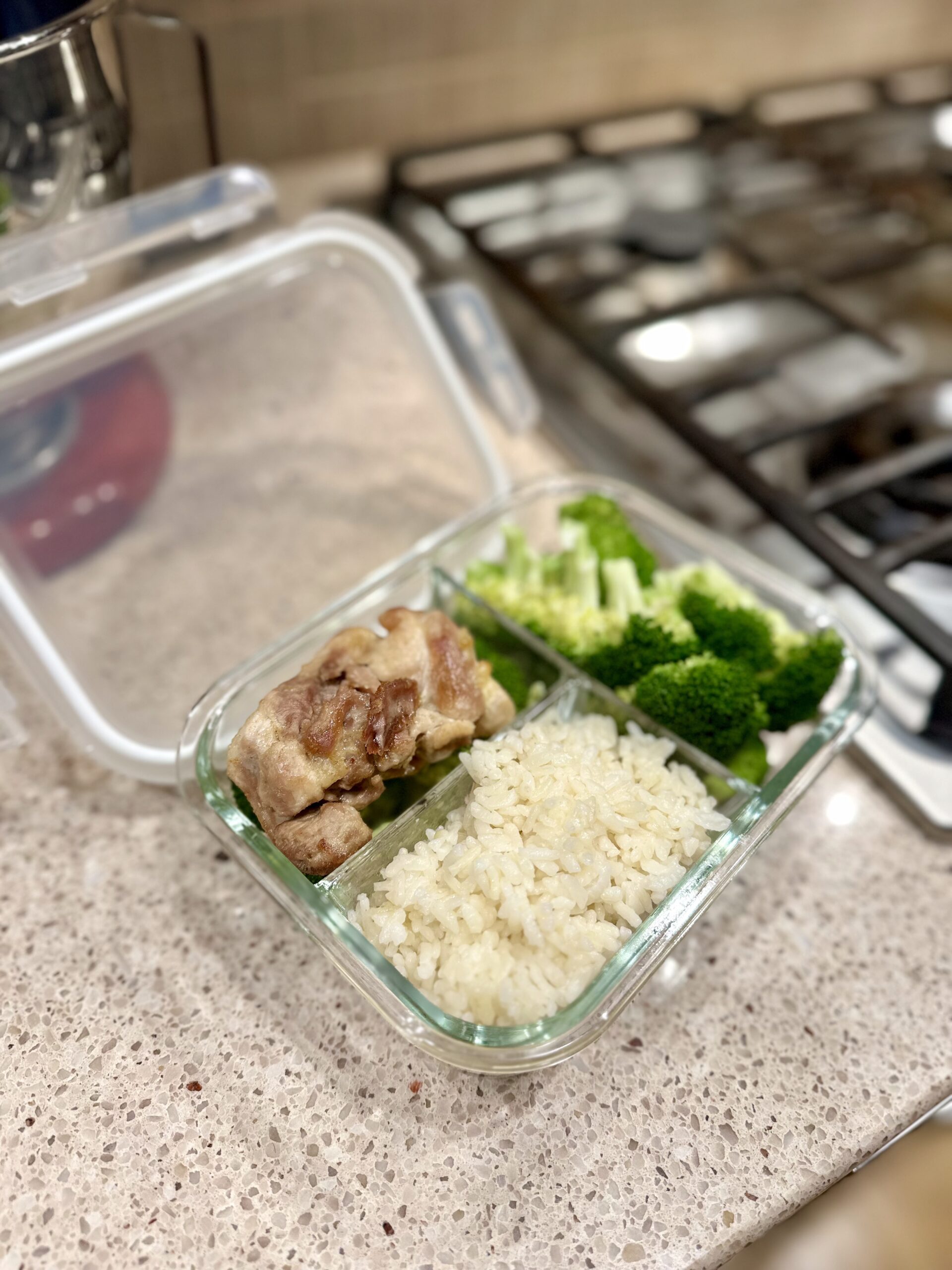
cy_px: 635
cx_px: 476
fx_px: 880
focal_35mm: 24
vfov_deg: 71.6
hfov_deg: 56.8
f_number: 1.78
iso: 160
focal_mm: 6.86
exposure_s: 1/60
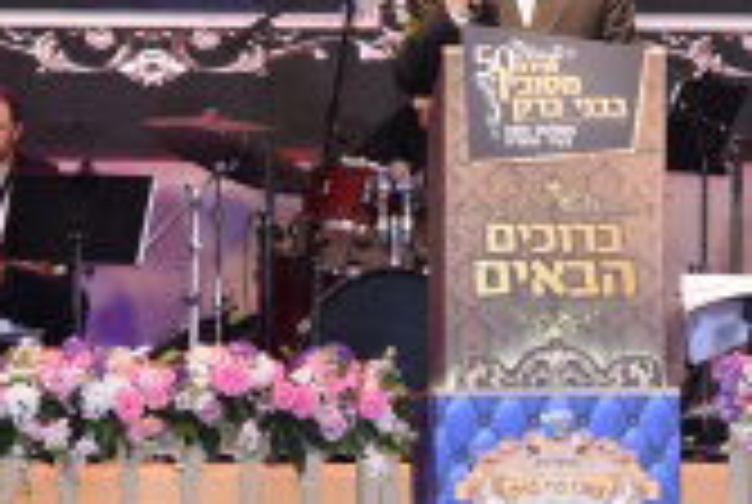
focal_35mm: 214
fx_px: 4478
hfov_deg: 9.6
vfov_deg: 6.4
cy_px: 227
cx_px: 491
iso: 500
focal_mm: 35
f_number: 4.5
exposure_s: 1/100
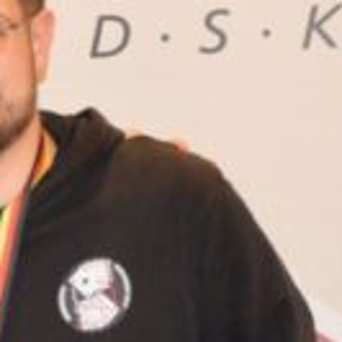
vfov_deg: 7.4
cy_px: 346
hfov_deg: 7.1
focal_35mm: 234
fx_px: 2616
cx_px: -401
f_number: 4
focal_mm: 34
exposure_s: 1/60
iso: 1600
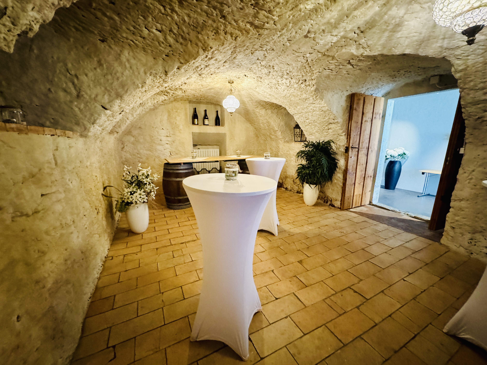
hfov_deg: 102.1
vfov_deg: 85.7
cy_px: 182
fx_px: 197
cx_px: 244
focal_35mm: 14
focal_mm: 2.22
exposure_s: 1/33
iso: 1250
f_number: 2.2
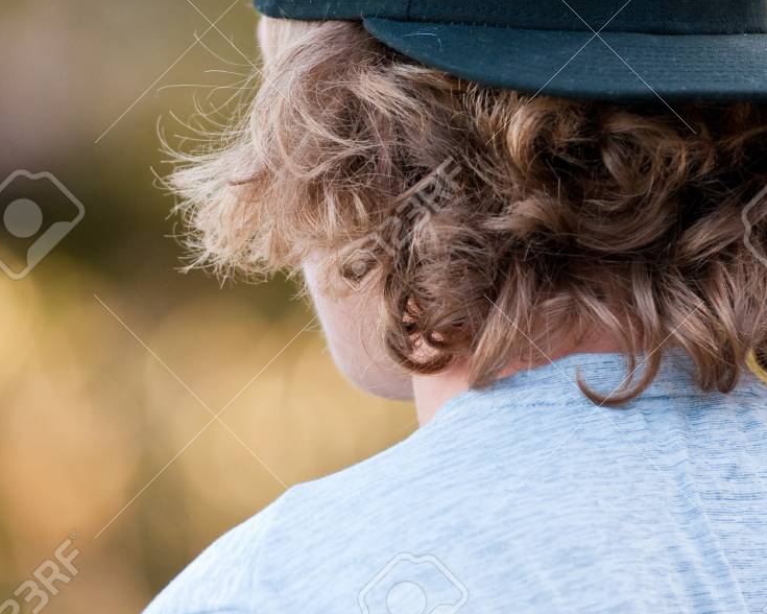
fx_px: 16934
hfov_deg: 2.6
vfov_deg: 2.1
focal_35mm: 746
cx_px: 596
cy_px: 180
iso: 800
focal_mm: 300
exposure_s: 1/400
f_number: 4
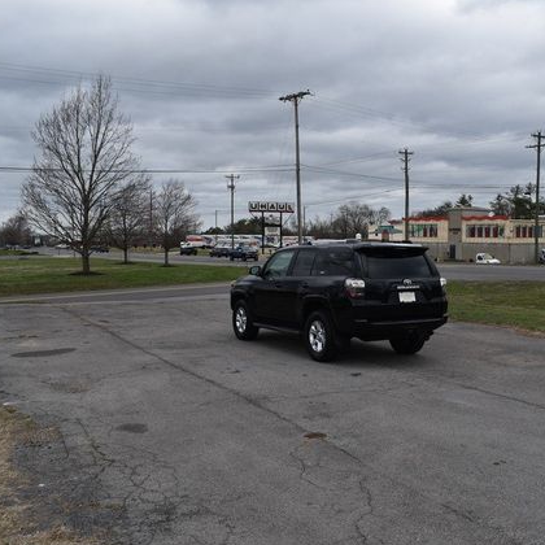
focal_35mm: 35
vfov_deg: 47.2
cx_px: 361
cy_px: 274
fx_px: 623
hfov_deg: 46.5
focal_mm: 18
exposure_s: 1/250
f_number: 8
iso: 125
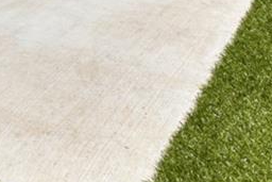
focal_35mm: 112
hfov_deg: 11.4
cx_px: -533
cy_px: -308
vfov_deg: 10.1
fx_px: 847
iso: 100
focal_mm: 14
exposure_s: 1/320
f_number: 8
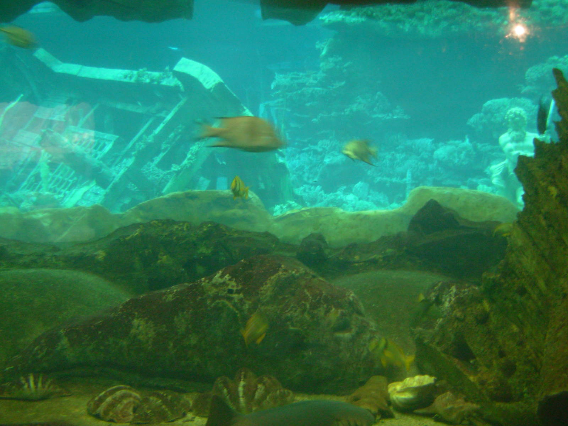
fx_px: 624
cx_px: 284
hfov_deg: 49.0
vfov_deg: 37.7
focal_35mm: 38
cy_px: 213
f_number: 2.9
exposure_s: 1/4
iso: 154
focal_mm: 6.3
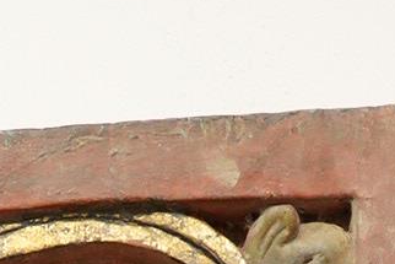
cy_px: 1111
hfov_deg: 7.4
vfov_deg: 4.5
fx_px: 3019
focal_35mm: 275
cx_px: -206
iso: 2500
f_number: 3.5
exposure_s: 1/400
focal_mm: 30
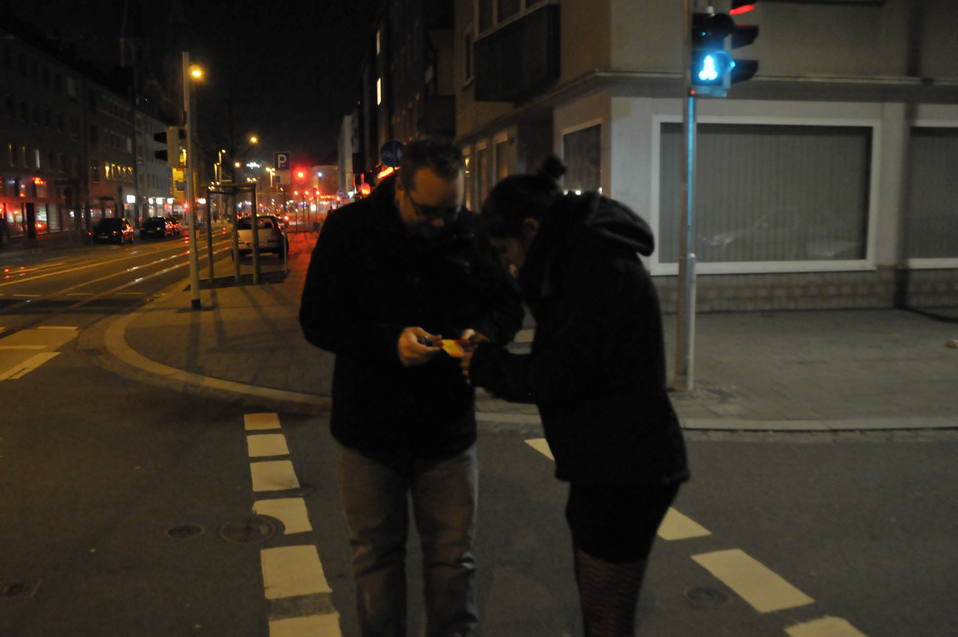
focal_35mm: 31
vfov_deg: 42.2
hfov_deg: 60.1
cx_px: 418
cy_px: 323
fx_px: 824
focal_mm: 18
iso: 1600
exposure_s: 1/10
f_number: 3.5
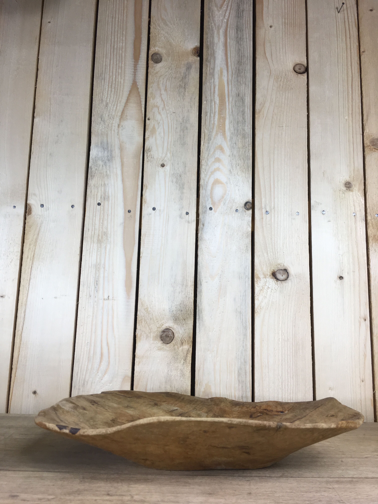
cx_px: 189
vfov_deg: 61.7
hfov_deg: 48.2
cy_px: 252
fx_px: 422
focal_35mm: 29
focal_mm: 4.15
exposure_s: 1/50
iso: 32
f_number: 2.2
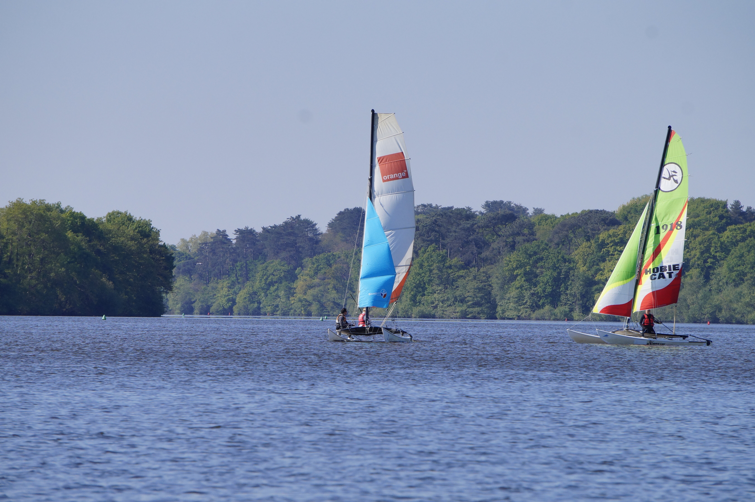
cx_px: 378
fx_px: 6005
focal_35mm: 286
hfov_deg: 7.2
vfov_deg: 4.8
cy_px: 251
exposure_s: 1/1600
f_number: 9
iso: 400
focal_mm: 191
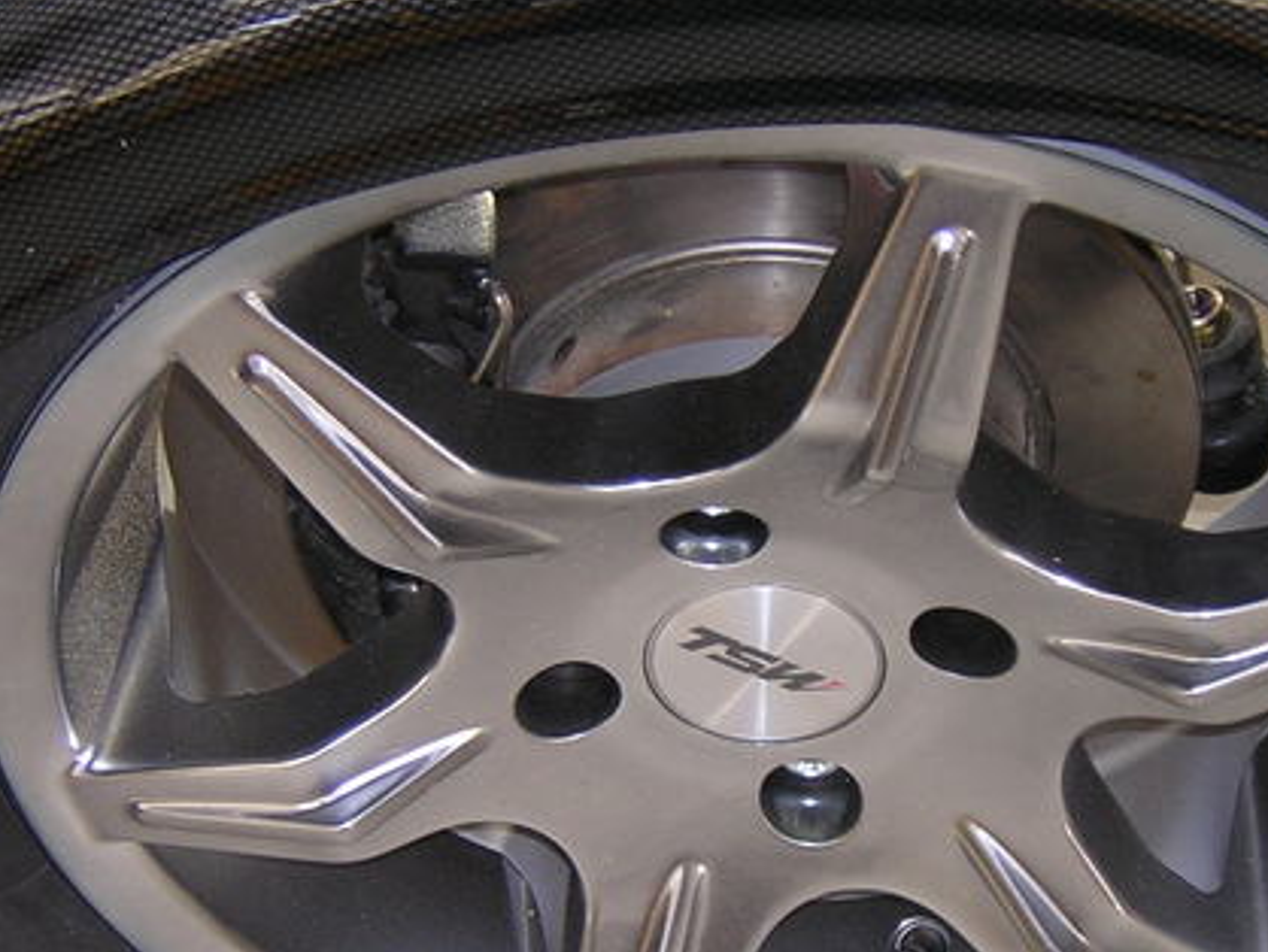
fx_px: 4545
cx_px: 774
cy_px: 591
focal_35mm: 124
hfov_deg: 15.9
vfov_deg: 12.0
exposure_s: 1/60.1
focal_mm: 10.6
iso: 185
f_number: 4
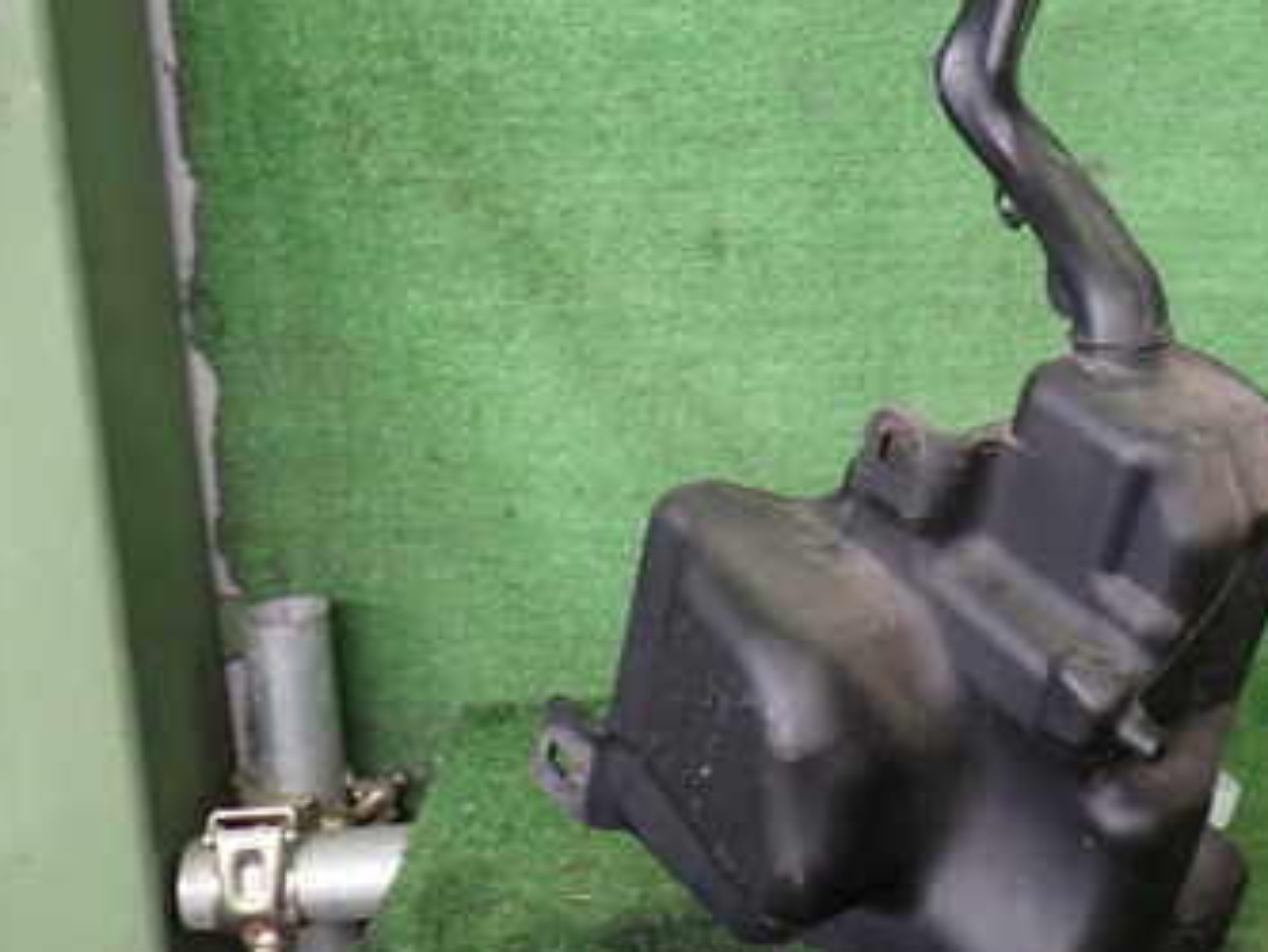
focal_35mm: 54
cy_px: 248
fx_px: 1979
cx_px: 941
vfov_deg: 26.7
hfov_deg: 34.8
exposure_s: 1/40
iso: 200
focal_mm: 5.4
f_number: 2.3
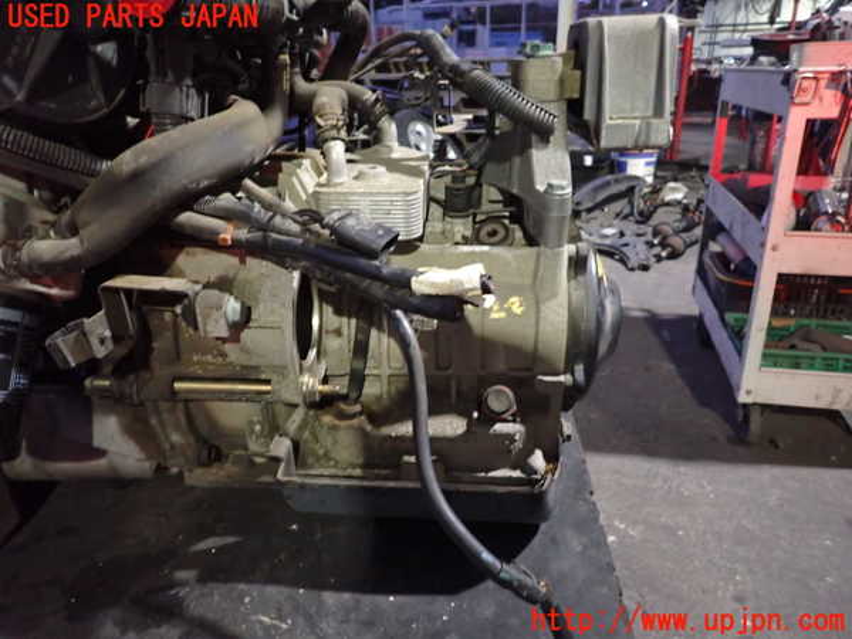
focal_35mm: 25
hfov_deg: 69.4
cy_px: 320
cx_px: 426
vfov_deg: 54.9
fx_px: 615
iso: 1000
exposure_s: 1/30
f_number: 2
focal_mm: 4.5
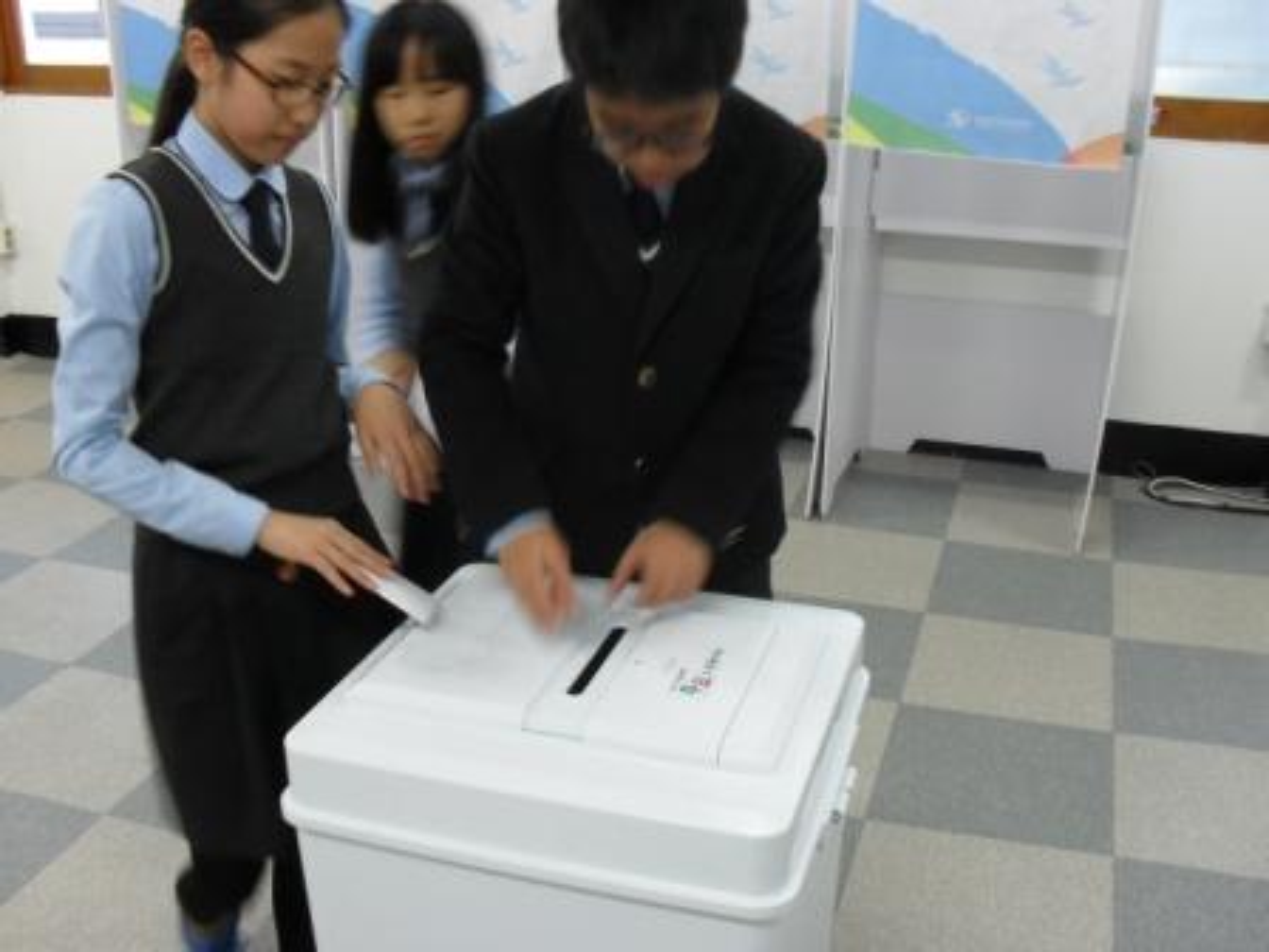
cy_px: 476
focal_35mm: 35
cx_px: 634
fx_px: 1283
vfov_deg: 40.7
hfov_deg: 52.6
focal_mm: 6.3
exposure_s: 1/15
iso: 200
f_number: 3.2
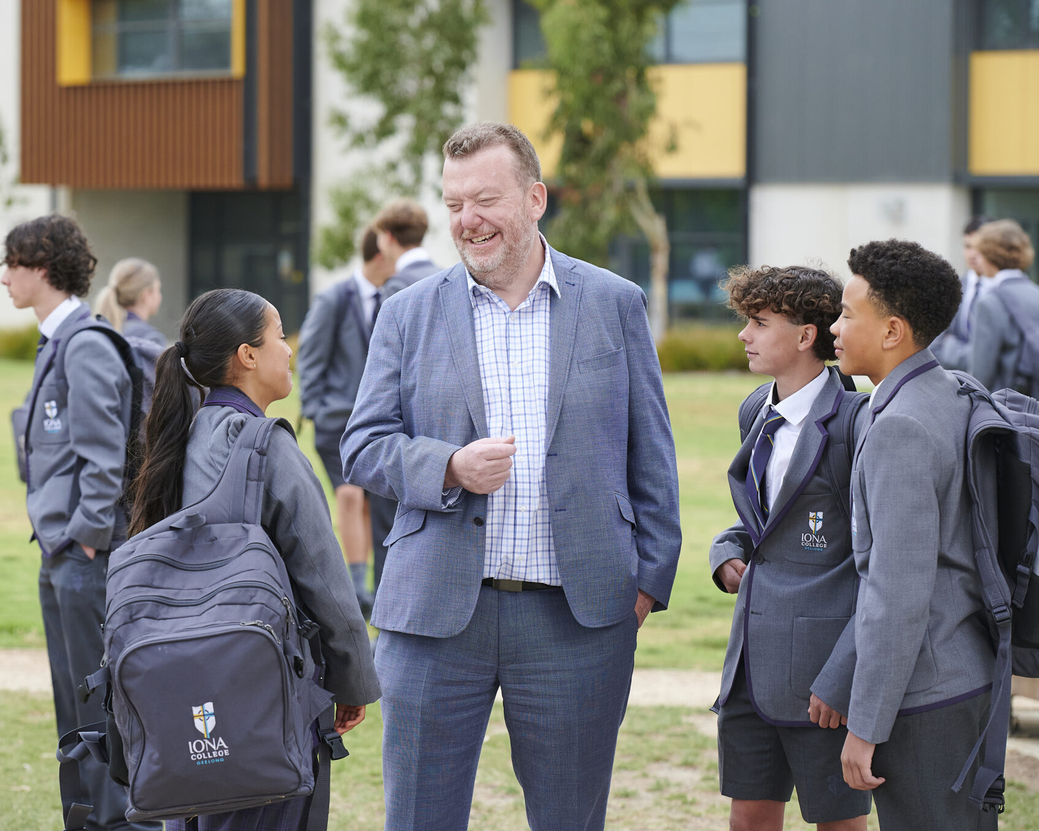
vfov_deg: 10.5
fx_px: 4520
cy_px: 416
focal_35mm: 147
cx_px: 436
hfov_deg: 13.1
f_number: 4.5
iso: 800
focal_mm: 130
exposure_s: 1/640
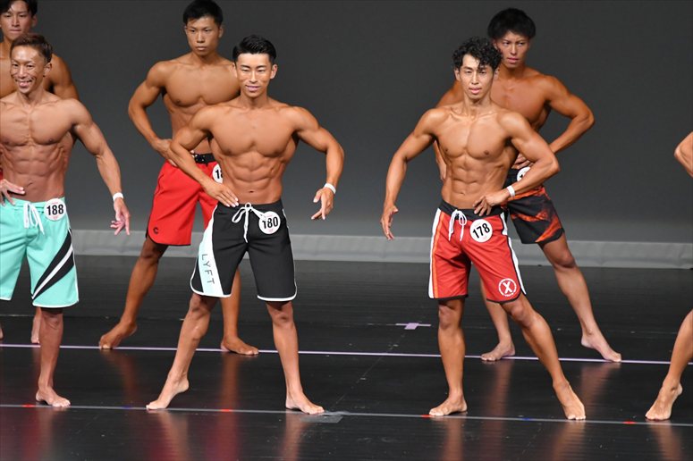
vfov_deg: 4.0
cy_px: 230
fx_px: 6638
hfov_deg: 6.0
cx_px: 346
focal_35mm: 345
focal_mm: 230
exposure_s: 1/400
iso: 4000
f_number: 5.6
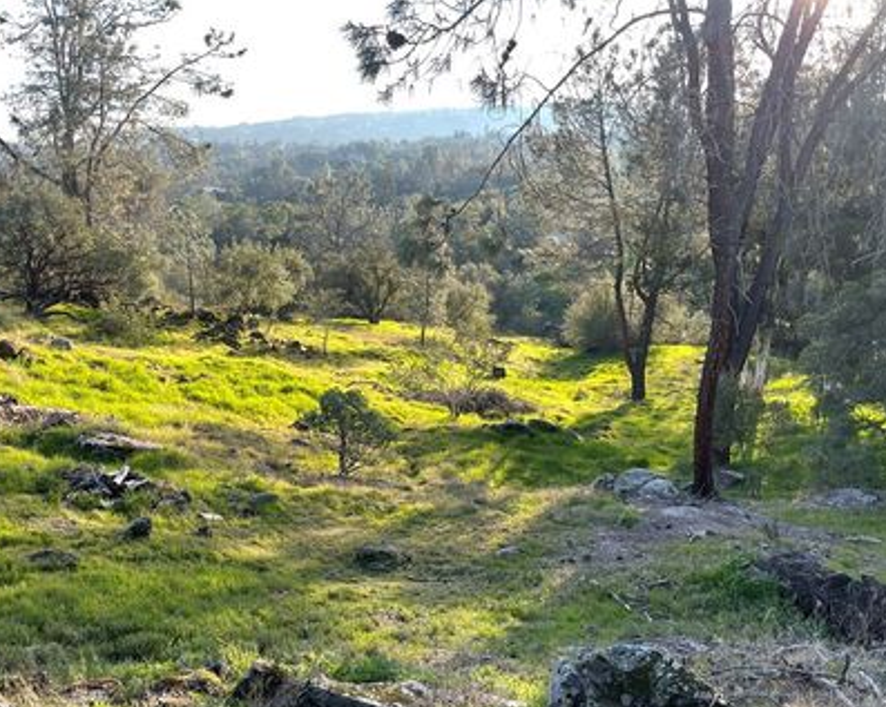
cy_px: 365
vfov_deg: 45.7
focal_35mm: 32
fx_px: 838
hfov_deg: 55.7
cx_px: 422
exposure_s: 1/193
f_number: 1.6
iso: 32
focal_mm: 4.2
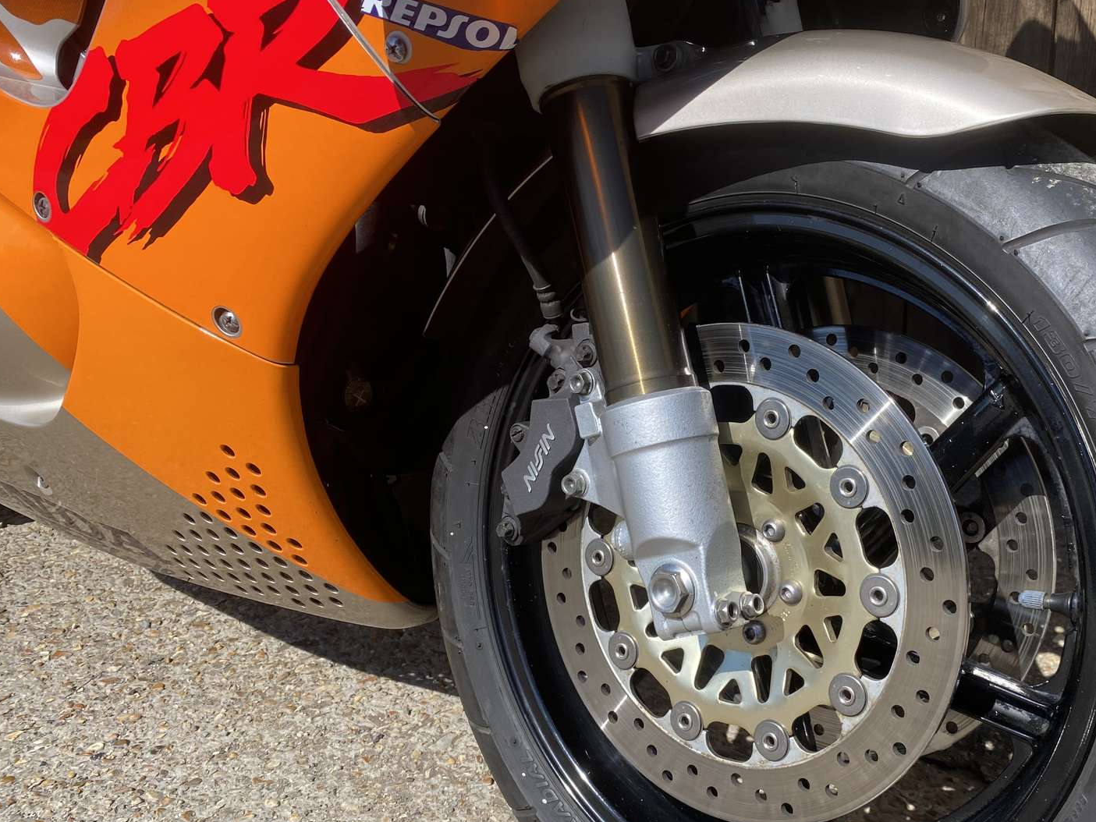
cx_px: 683
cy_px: 454
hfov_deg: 49.7
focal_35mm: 37
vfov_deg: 38.6
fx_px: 1172
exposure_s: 1/2268
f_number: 1.8
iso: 32
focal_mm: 4.25
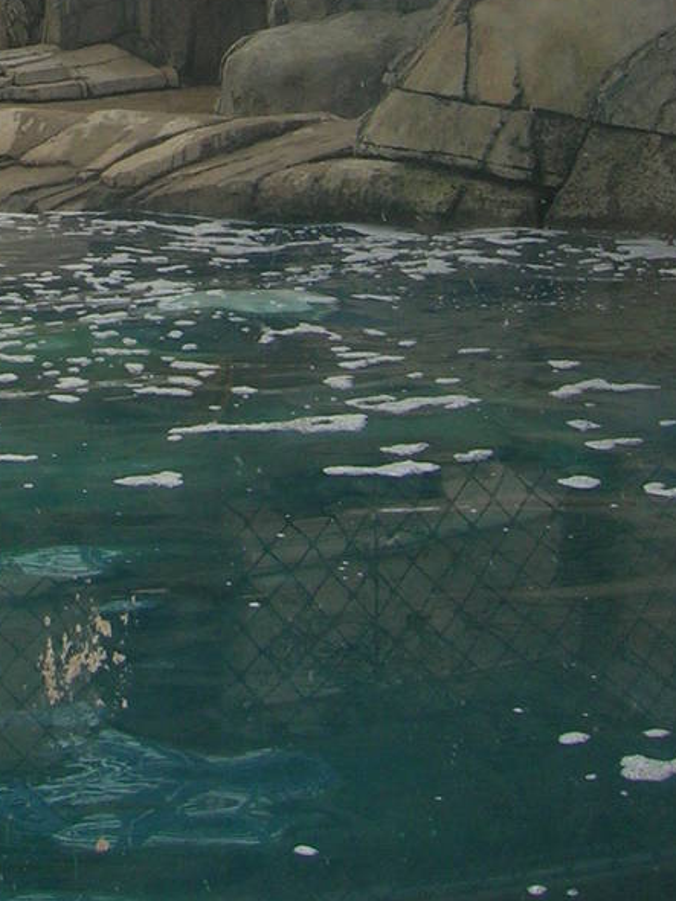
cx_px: -47
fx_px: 2396
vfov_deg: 20.0
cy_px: -169
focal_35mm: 92
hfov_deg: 15.7
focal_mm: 5.7
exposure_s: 1/112
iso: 50
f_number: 4.9
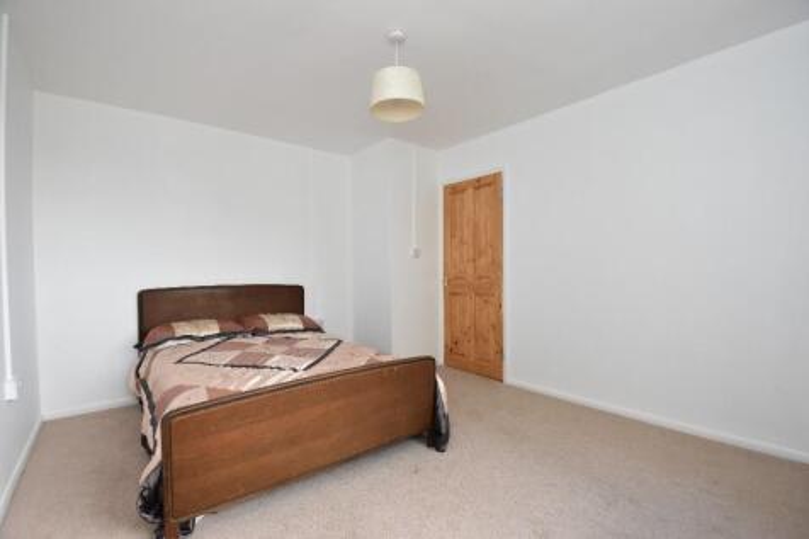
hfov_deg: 100.4
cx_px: 404
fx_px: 337
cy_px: 270
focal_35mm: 15
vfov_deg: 77.3
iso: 800
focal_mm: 10
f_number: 5
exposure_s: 1/100
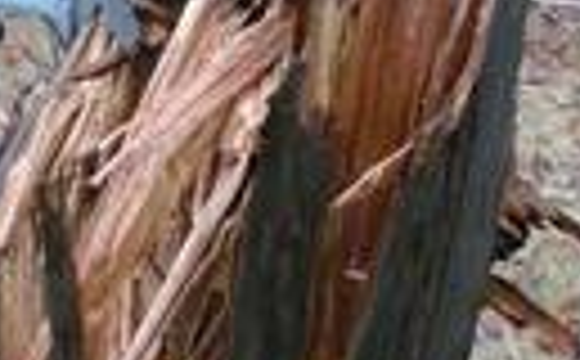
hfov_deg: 23.9
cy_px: -34
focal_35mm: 86
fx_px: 1356
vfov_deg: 14.7
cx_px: 144
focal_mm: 4.6
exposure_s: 1/100
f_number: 2.8
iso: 800
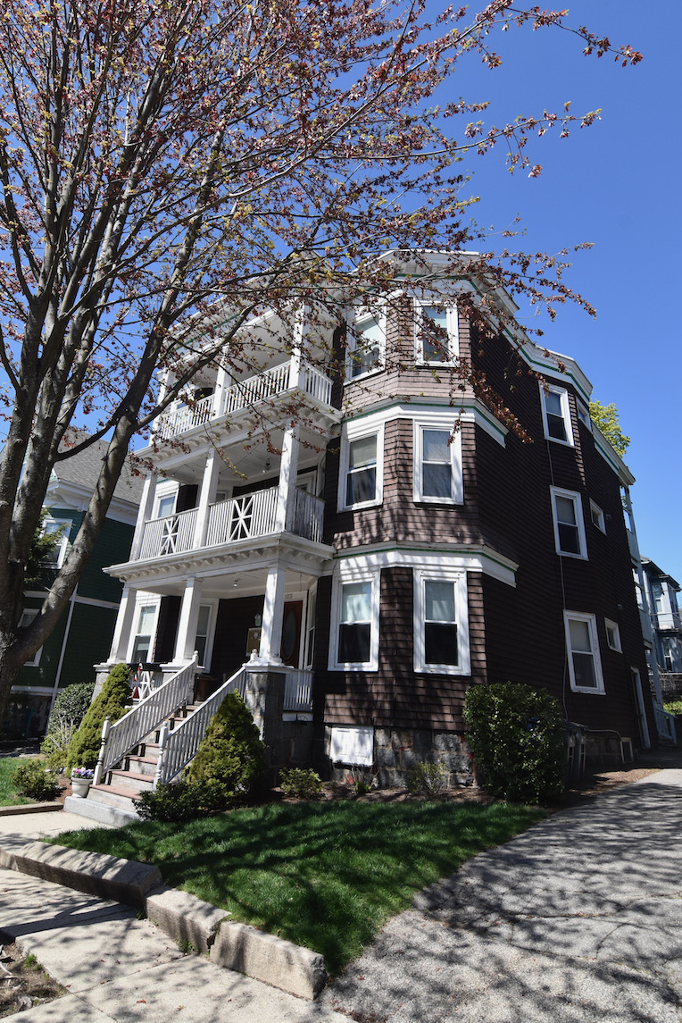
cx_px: 308
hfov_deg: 63.7
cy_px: 469
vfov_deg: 85.9
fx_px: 547
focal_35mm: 19
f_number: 8
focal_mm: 11.5
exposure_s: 1/500
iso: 360
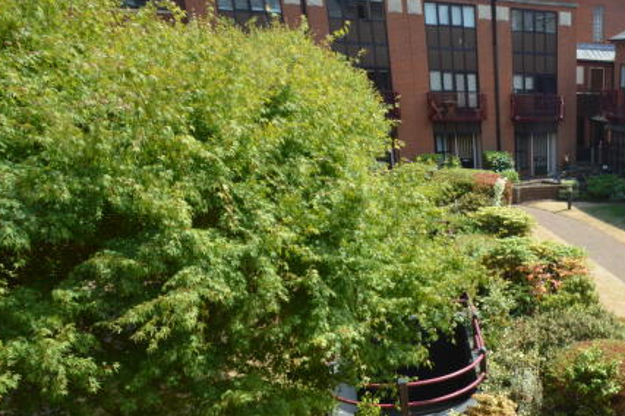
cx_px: 612
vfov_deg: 35.6
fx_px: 625
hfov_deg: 45.6
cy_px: 333
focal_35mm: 36
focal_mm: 10
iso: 400
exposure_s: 1/320
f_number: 10
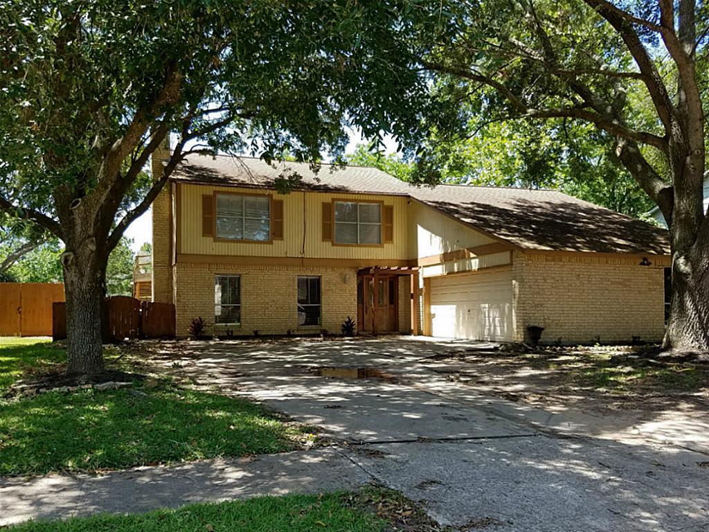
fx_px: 533
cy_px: 266
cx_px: 354
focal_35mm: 26
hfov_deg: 67.3
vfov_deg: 53.1
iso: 50
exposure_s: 1/490
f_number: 1.7
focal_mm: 4.2
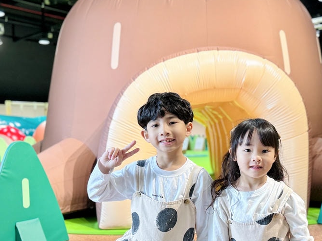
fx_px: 400
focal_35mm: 43
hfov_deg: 43.5
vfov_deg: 33.4
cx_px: 204
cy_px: 148
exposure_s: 1/60
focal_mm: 6.76
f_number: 1.78
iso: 200
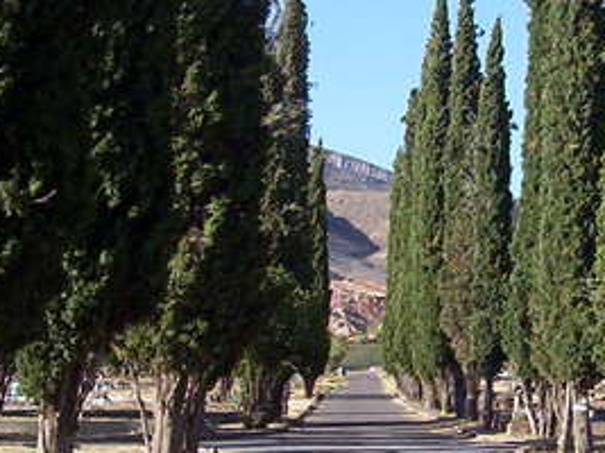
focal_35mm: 129
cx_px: 458
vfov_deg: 11.5
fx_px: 2254
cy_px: 304
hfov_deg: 15.2
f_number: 5.17
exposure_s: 1/402
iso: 100
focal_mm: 5.77
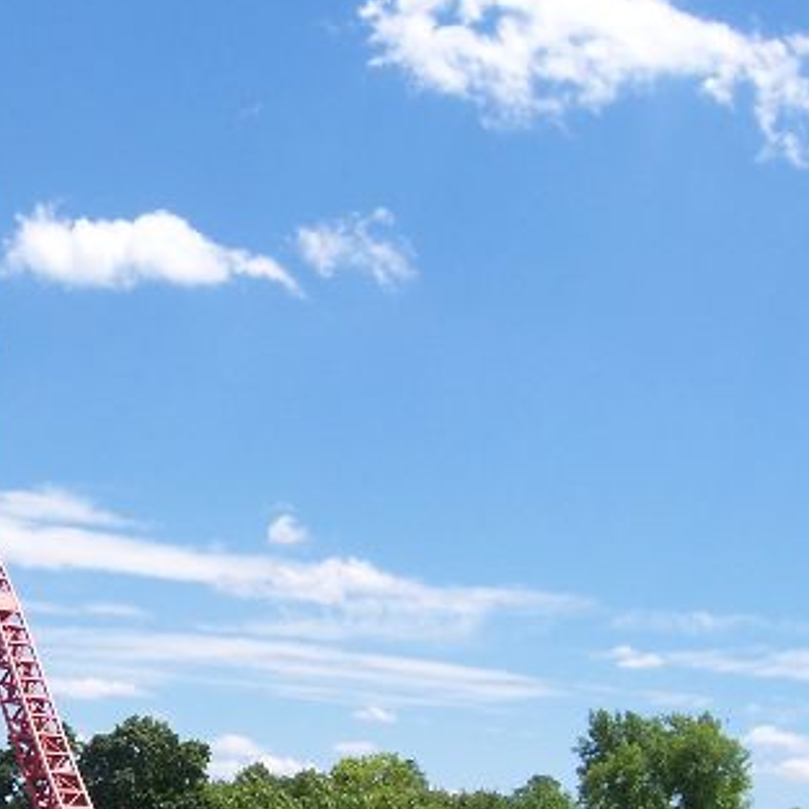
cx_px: 13
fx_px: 1983
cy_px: 638
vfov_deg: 22.8
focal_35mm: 75
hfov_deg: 22.2
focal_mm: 6.2
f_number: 4.5
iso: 80
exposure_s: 1/500
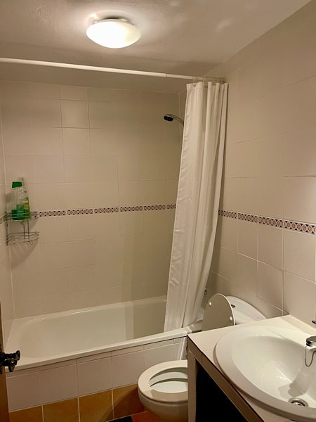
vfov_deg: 69.4
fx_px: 304
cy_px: 211
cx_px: 158
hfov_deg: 54.9
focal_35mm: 25
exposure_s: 1/50
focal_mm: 5.1
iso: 160
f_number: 1.6
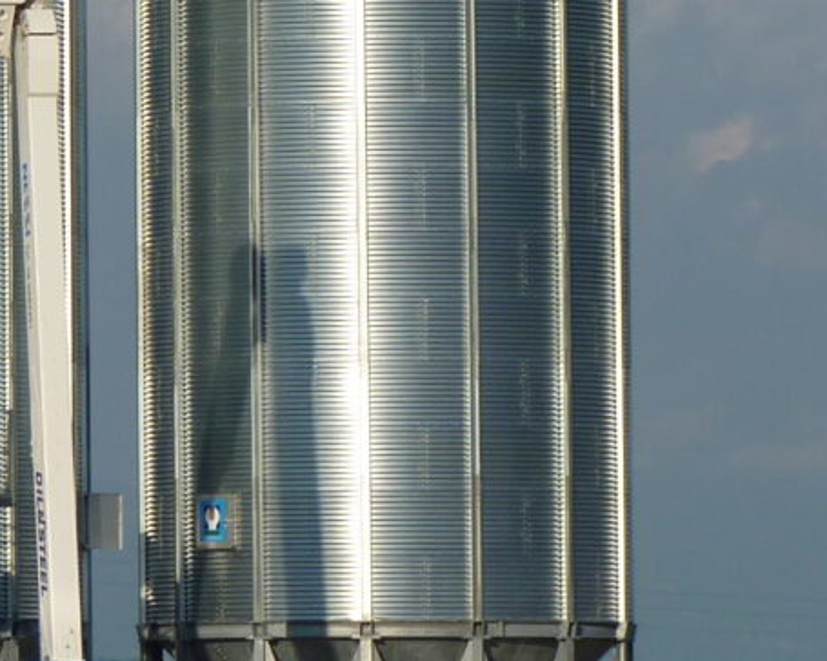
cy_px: -165
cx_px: -889
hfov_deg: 3.8
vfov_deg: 3.1
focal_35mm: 503
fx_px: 12311
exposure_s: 1/640
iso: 80
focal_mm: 21.6
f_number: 5.6
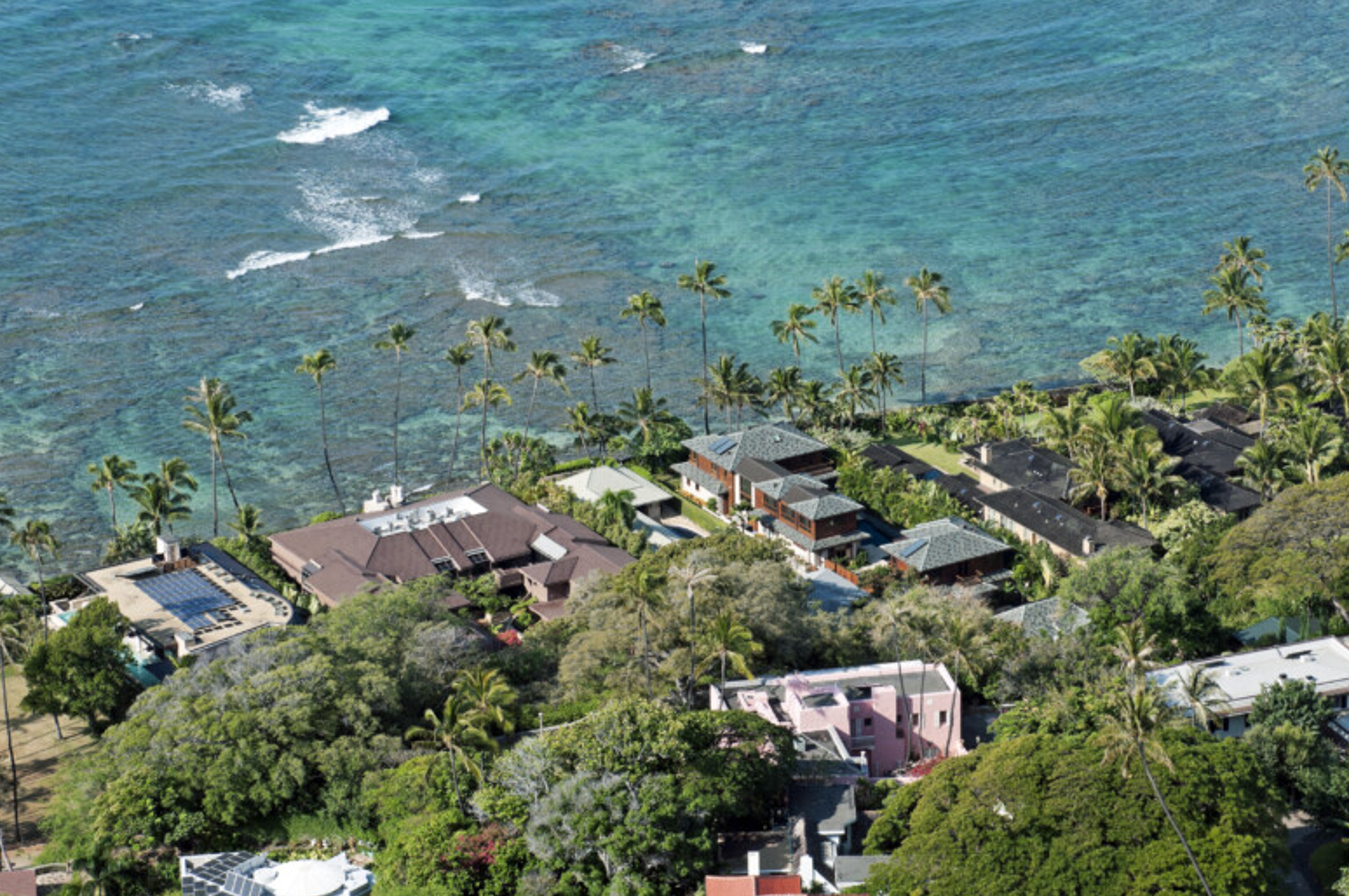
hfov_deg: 14.8
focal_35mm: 139
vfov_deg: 9.8
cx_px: 715
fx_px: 5202
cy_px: 324
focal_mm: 70
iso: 160
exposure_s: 1/320
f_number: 8
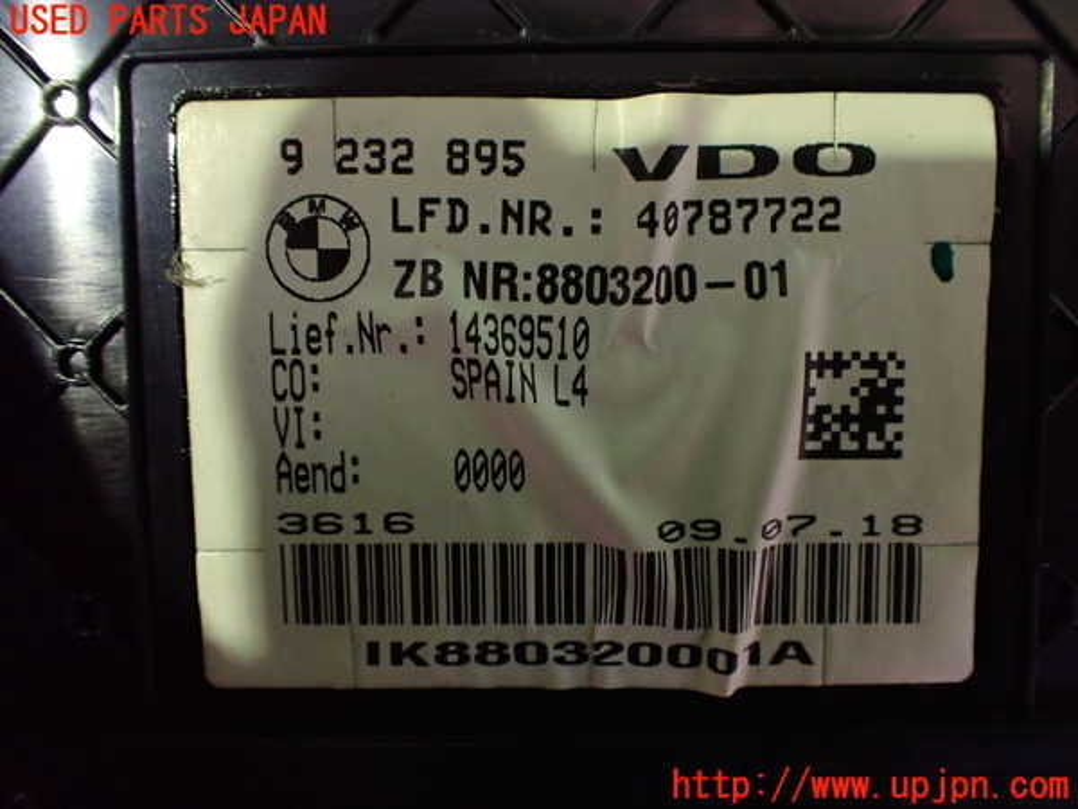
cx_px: 539
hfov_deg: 60.0
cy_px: 404
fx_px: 934
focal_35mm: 30
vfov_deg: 46.8
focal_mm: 5.4
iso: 800
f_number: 2.3
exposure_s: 1/30
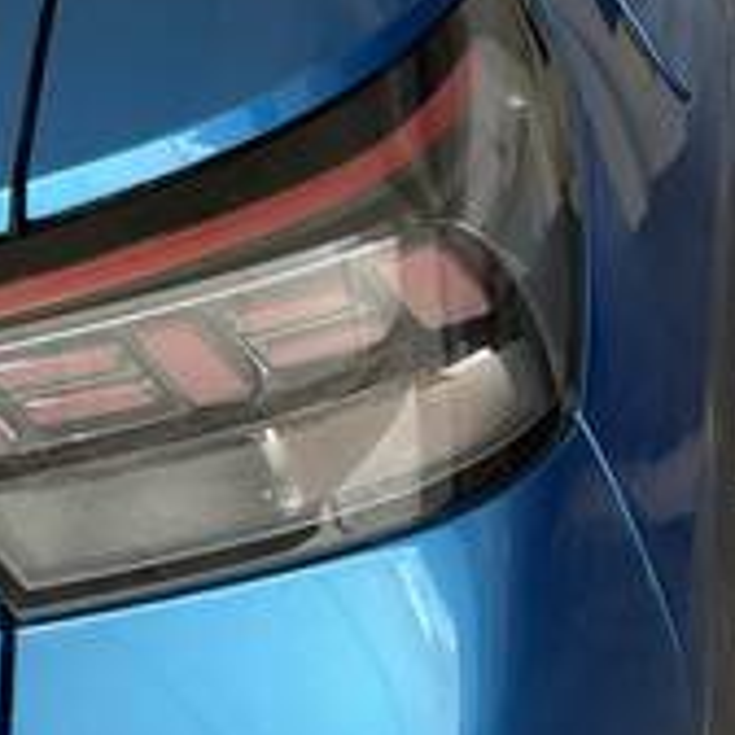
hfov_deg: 11.7
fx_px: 3555
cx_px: 713
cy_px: -906
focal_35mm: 148
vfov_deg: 10.5
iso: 32
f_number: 1.6
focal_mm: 4.2
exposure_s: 1/527
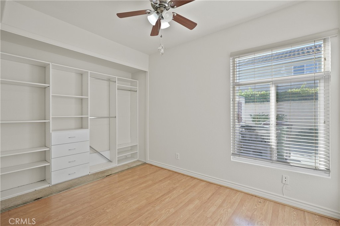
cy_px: 113
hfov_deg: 96.7
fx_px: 151
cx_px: 170
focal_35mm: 16
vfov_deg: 73.8
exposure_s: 1/15
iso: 160
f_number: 4
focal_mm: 16
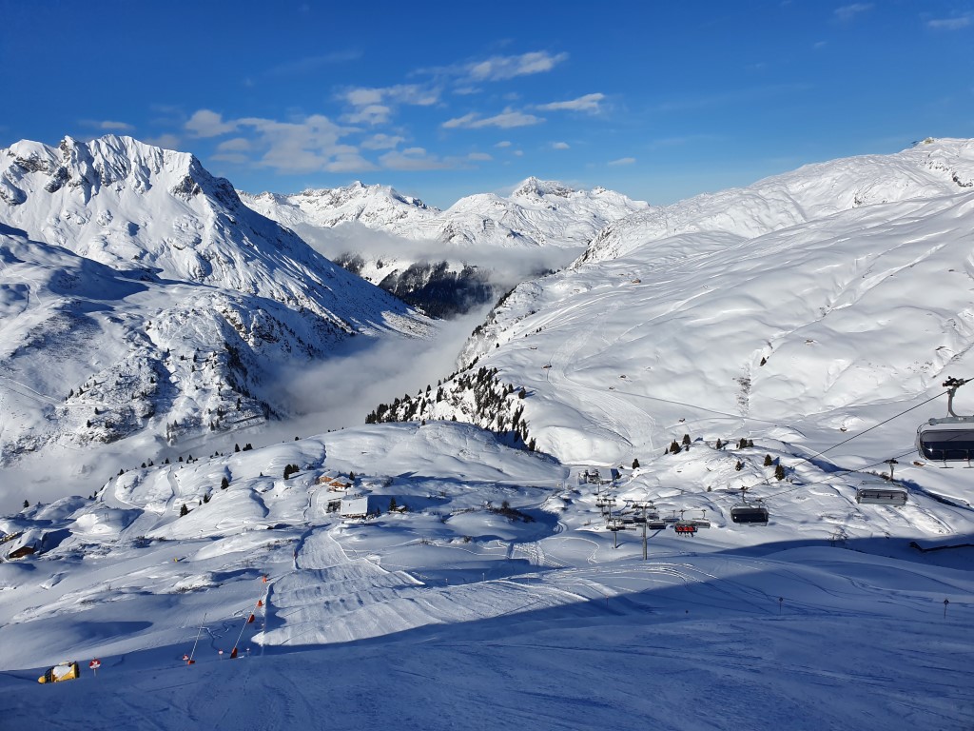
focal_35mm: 26
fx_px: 732
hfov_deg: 67.3
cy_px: 366
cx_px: 487
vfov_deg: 53.1
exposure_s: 1/4160
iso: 50
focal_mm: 4.32
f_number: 2.4
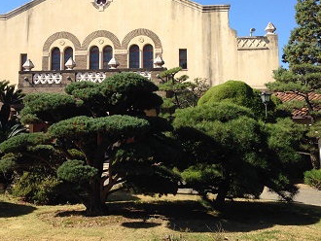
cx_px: 123
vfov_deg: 29.3
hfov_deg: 38.7
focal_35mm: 49
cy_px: 67
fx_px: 455
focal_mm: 4.12
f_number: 2.4
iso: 50
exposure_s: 1/1063
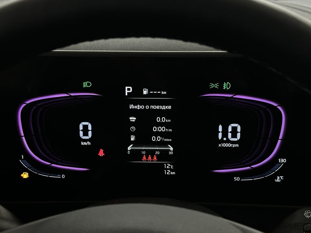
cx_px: 156
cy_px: 116
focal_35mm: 48
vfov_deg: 30.3
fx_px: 431
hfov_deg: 39.7
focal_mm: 6.86
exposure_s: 1/50
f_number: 1.78
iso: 200
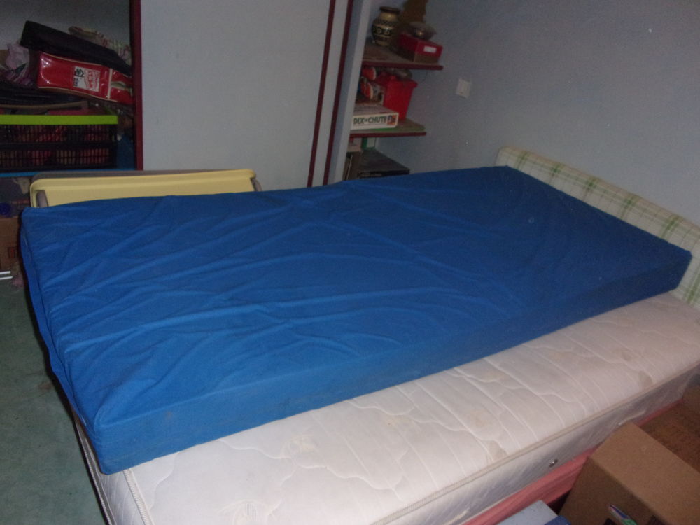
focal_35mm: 28
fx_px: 566
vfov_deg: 49.7
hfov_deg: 63.4
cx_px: 350
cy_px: 262
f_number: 3.9
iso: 320
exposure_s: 1/34
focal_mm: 5.1
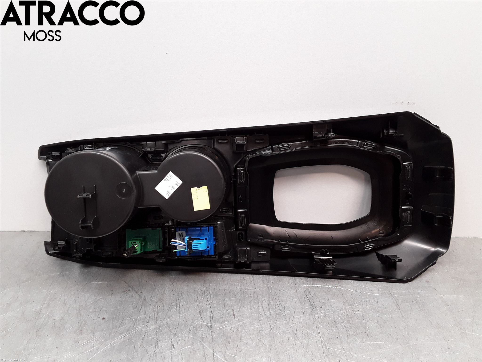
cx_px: 241
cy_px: 181
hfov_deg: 63.4
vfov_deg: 49.7
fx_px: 390
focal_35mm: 28
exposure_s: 1/50
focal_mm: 2.91
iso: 50
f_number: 1.9
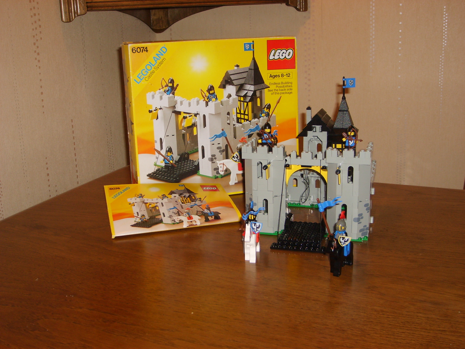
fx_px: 578
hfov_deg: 43.9
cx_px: 232
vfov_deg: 33.6
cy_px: 174
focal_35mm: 43
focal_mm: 7.2
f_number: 3
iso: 100
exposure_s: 1/45
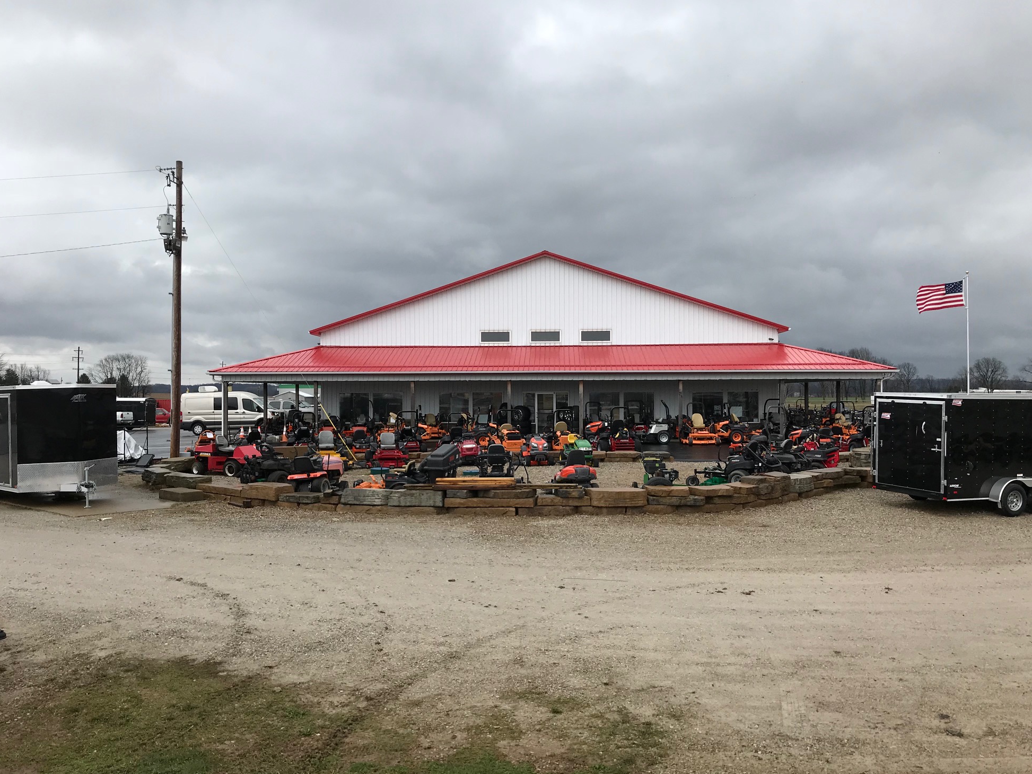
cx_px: 515
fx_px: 865
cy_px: 392
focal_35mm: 29
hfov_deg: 61.7
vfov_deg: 48.2
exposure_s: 1/772
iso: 20
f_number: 1.8
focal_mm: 3.99
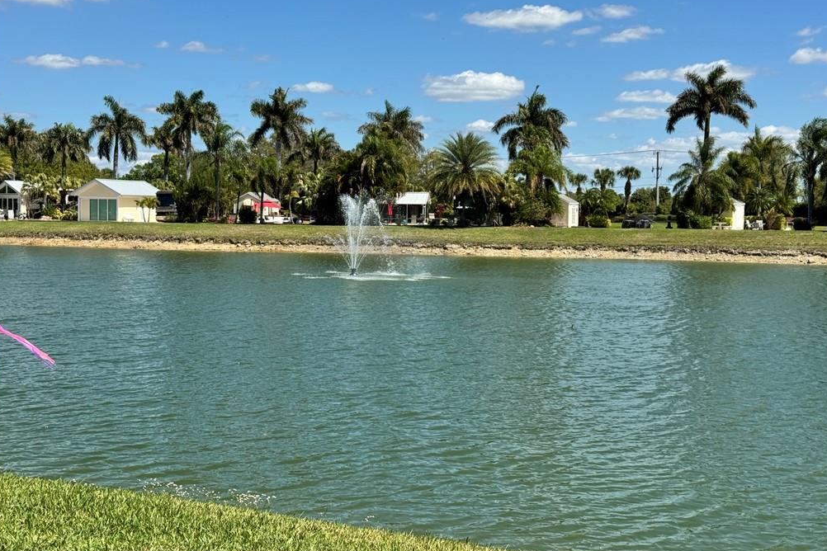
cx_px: 414
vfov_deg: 26.5
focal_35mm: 51
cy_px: 252
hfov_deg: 38.9
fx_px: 1171
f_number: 1.78
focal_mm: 6.76
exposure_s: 1/4049
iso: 64
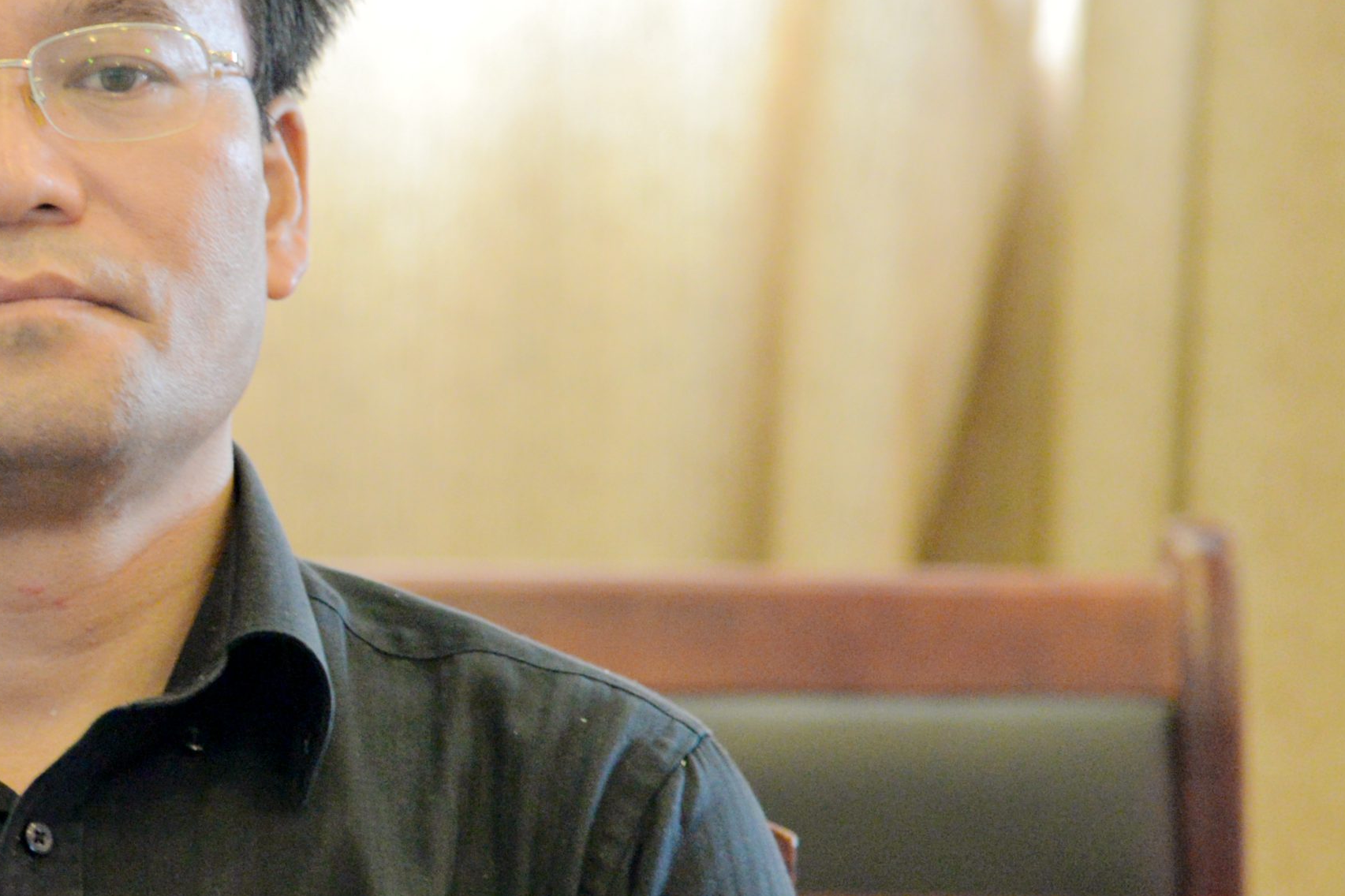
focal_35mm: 302
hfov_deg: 6.8
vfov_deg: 4.5
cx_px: 4
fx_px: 11280
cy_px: 457
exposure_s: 1/60
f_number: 4
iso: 3200
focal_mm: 120
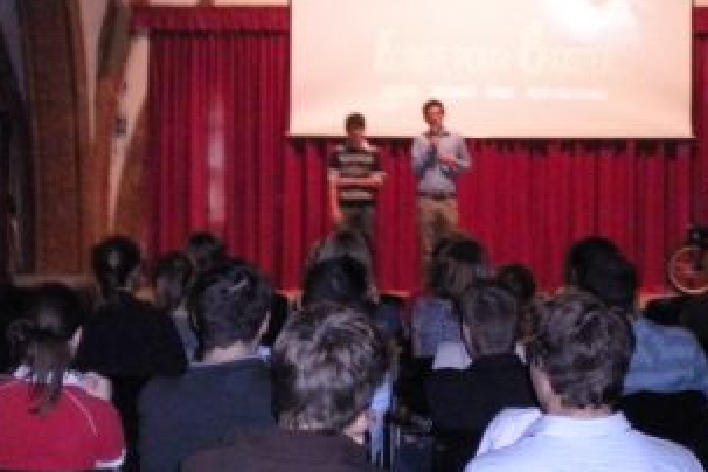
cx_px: 383
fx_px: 1514
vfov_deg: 17.7
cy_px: 175
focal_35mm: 77
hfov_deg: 26.3
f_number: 3.1
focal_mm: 6.3
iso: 800
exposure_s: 1/30
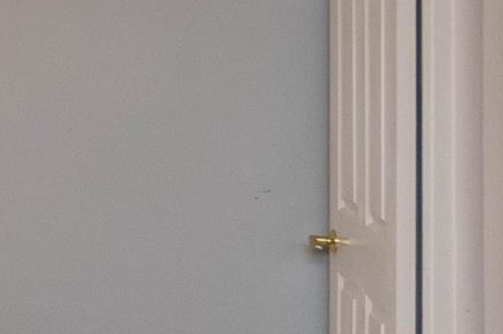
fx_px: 991
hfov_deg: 16.8
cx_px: -606
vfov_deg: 19.1
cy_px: 207
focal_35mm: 71
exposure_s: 1/60
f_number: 5.6
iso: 1250
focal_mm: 10
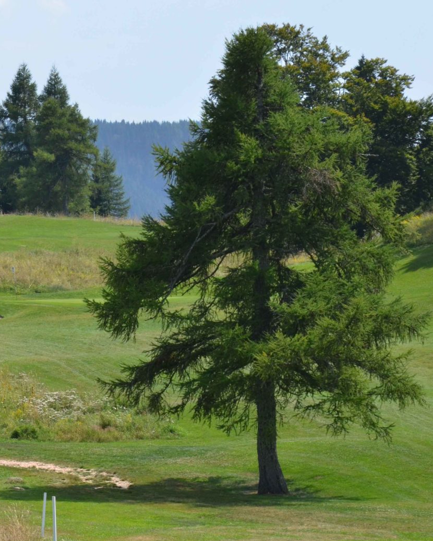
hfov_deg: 6.6
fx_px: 3750
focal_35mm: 234
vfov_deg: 8.3
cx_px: -46
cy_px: 273
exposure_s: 1/500
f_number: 11
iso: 500
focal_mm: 90
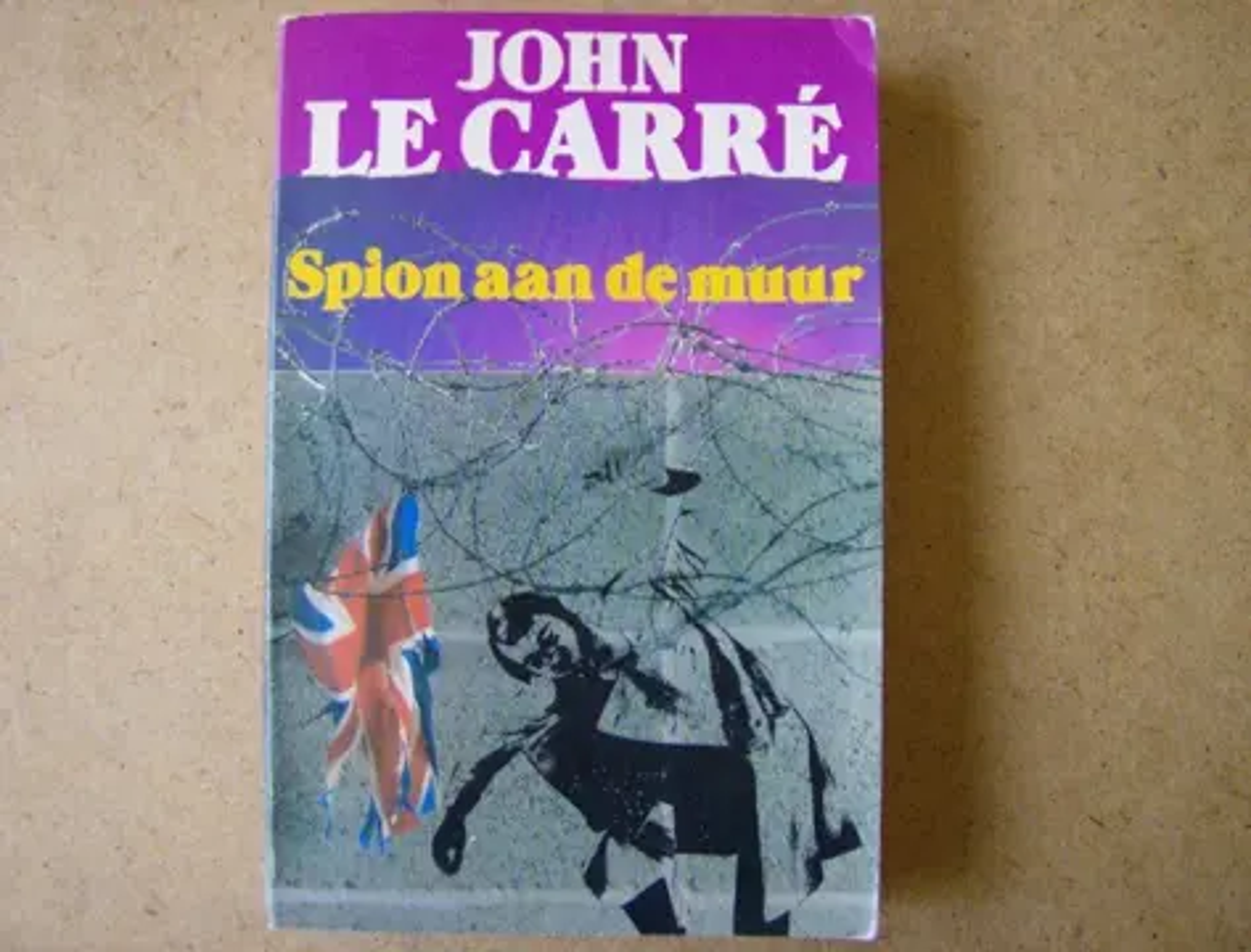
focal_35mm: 36
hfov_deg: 51.1
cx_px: 626
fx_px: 1308
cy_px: 476
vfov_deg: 40.0
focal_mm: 6
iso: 200
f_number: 2.8
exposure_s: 1/55.6
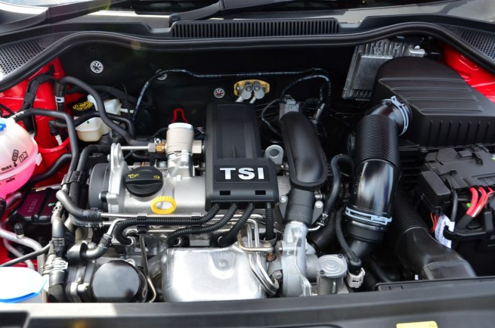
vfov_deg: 39.8
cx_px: 248
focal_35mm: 33
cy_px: 164
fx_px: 453
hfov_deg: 57.3
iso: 200
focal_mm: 22
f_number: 6.3
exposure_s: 1/160
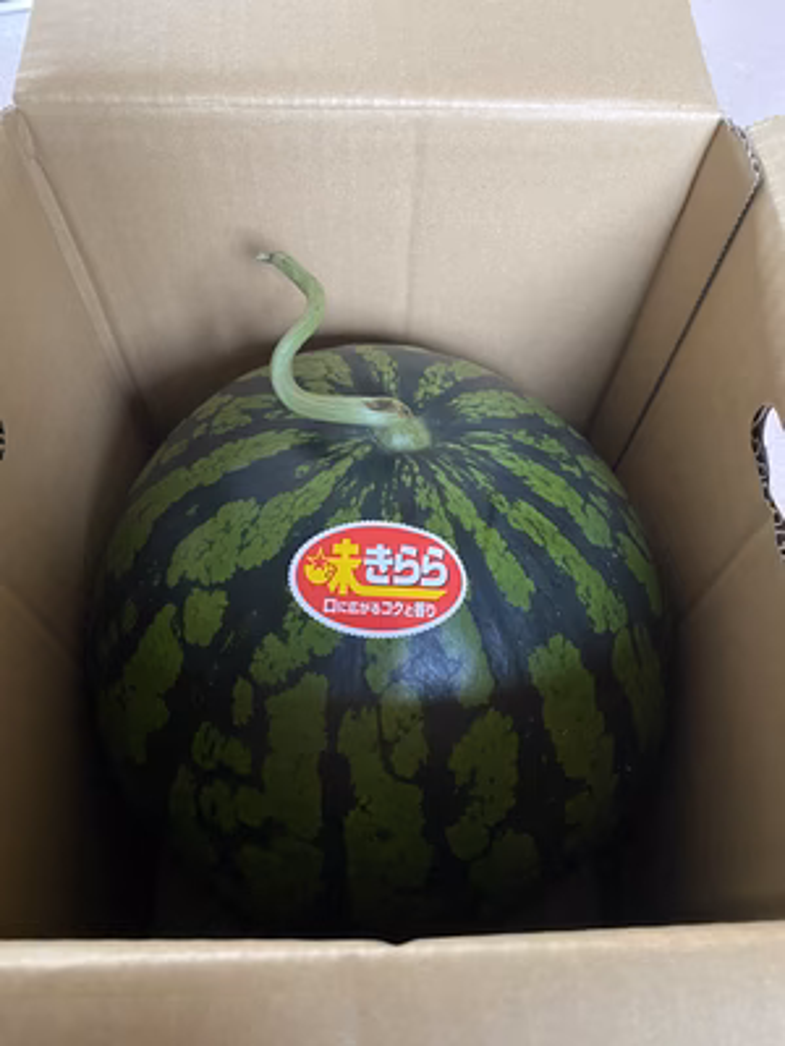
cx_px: 392
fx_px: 786
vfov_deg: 67.3
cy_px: 523
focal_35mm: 26
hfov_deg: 53.1
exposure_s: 1/30
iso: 640
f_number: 1.8
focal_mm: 4.25
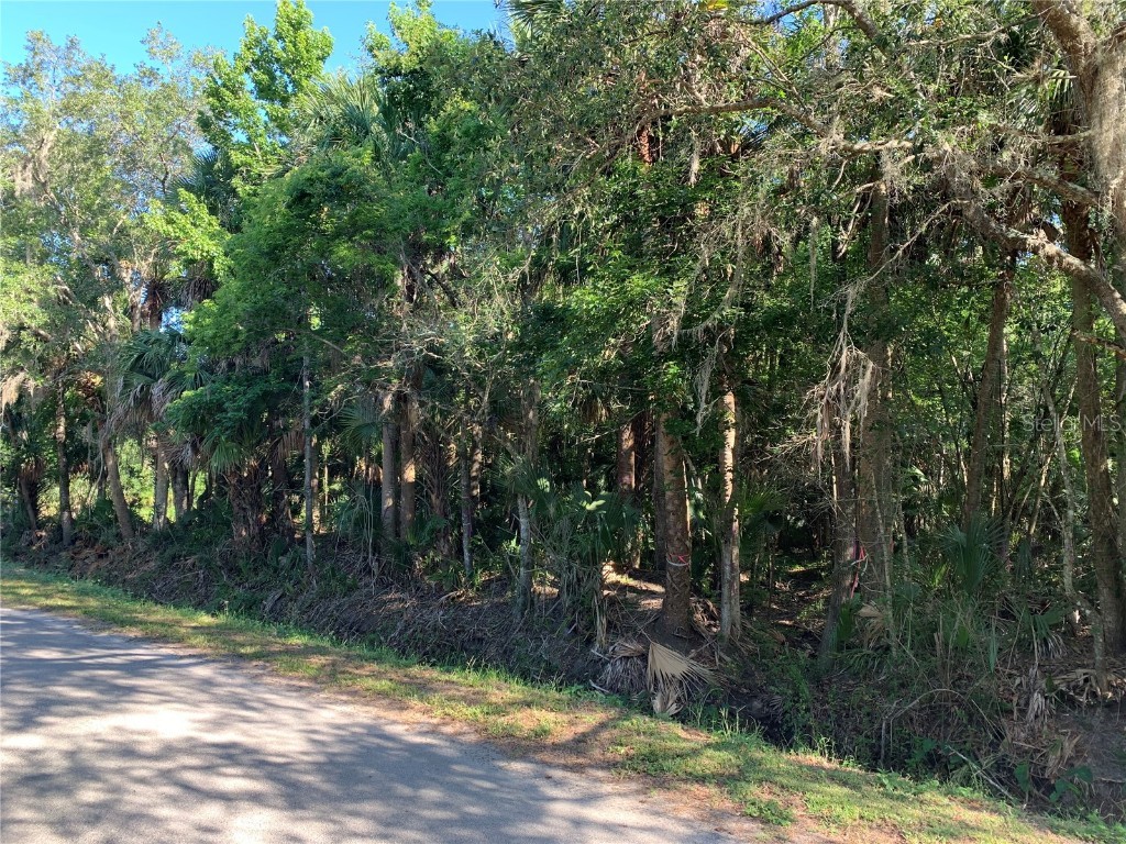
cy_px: 422
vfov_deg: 53.1
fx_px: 846
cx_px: 563
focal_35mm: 26
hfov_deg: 67.3
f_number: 1.8
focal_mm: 4.25
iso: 25
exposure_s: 1/121
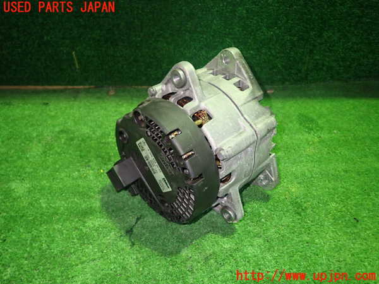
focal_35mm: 25
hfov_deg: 69.4
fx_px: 274
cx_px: 190
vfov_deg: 54.9
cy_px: 142
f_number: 2
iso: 640
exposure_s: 1/30
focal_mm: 4.5
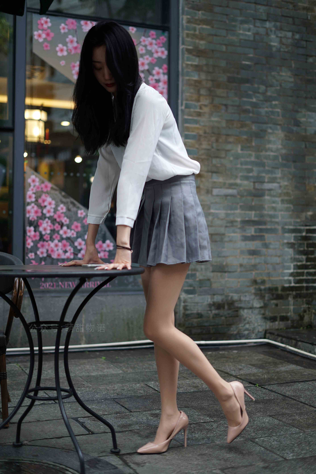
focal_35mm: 50
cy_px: 237
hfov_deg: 27.0
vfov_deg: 39.6
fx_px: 657
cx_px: 158
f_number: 2
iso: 100
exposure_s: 1/160
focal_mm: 50
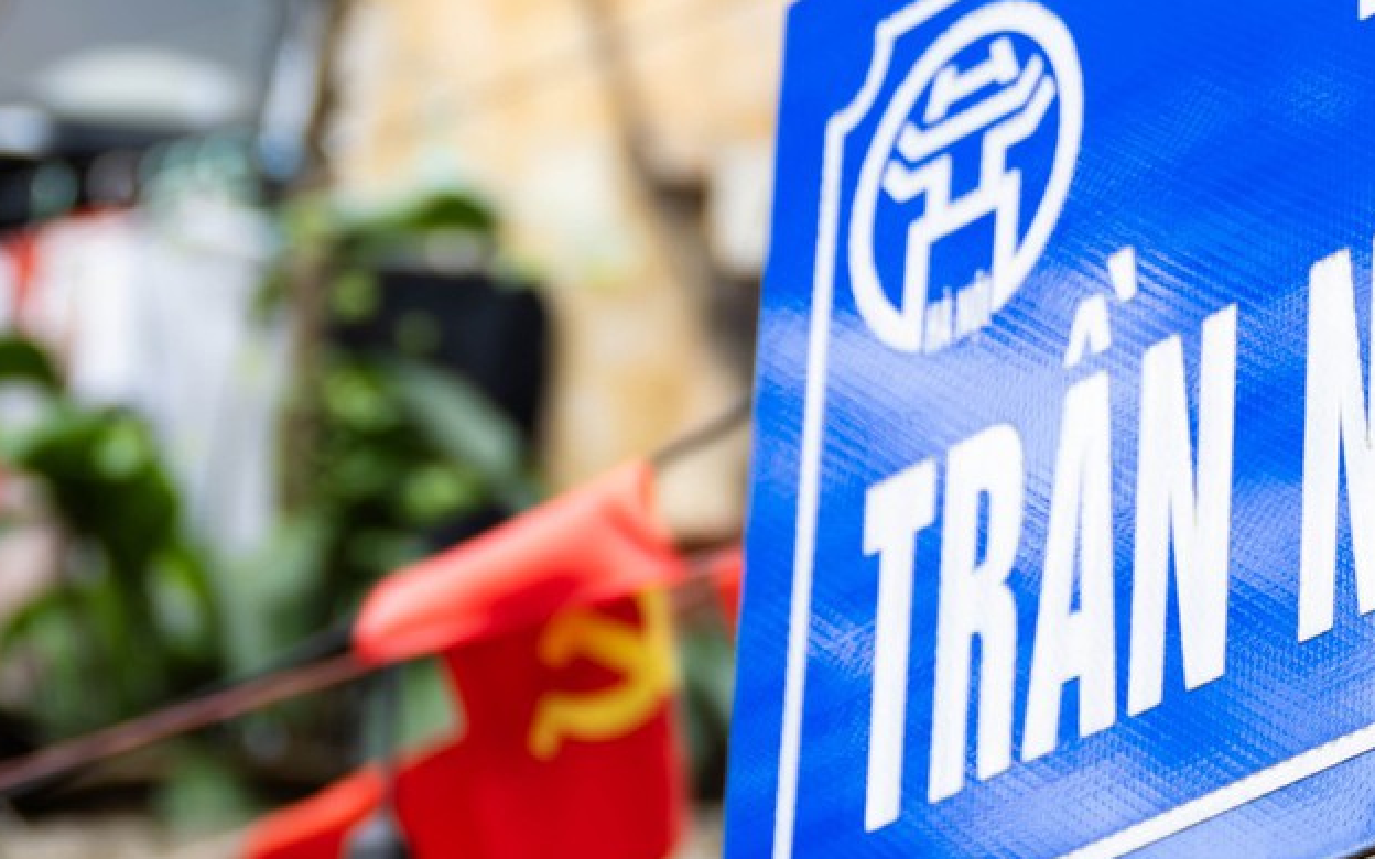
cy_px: 304
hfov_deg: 13.0
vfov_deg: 8.2
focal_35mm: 160
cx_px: 1051
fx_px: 5996
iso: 320
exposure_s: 1/400
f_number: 2.8
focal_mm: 49
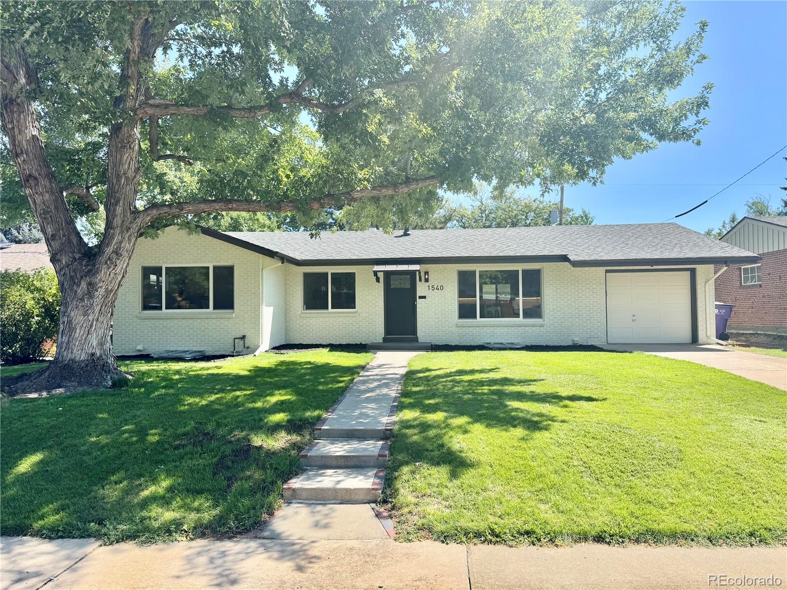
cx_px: 394
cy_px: 295
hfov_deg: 71.6
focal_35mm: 24
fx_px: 546
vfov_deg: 56.8
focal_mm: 6.76
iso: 80
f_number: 1.78
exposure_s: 1/2105
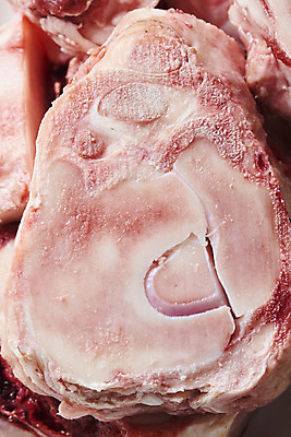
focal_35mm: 105
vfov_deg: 19.4
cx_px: 146
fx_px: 1272
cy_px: 218
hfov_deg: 13.1
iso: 100
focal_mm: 105
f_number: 20
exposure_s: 1/125
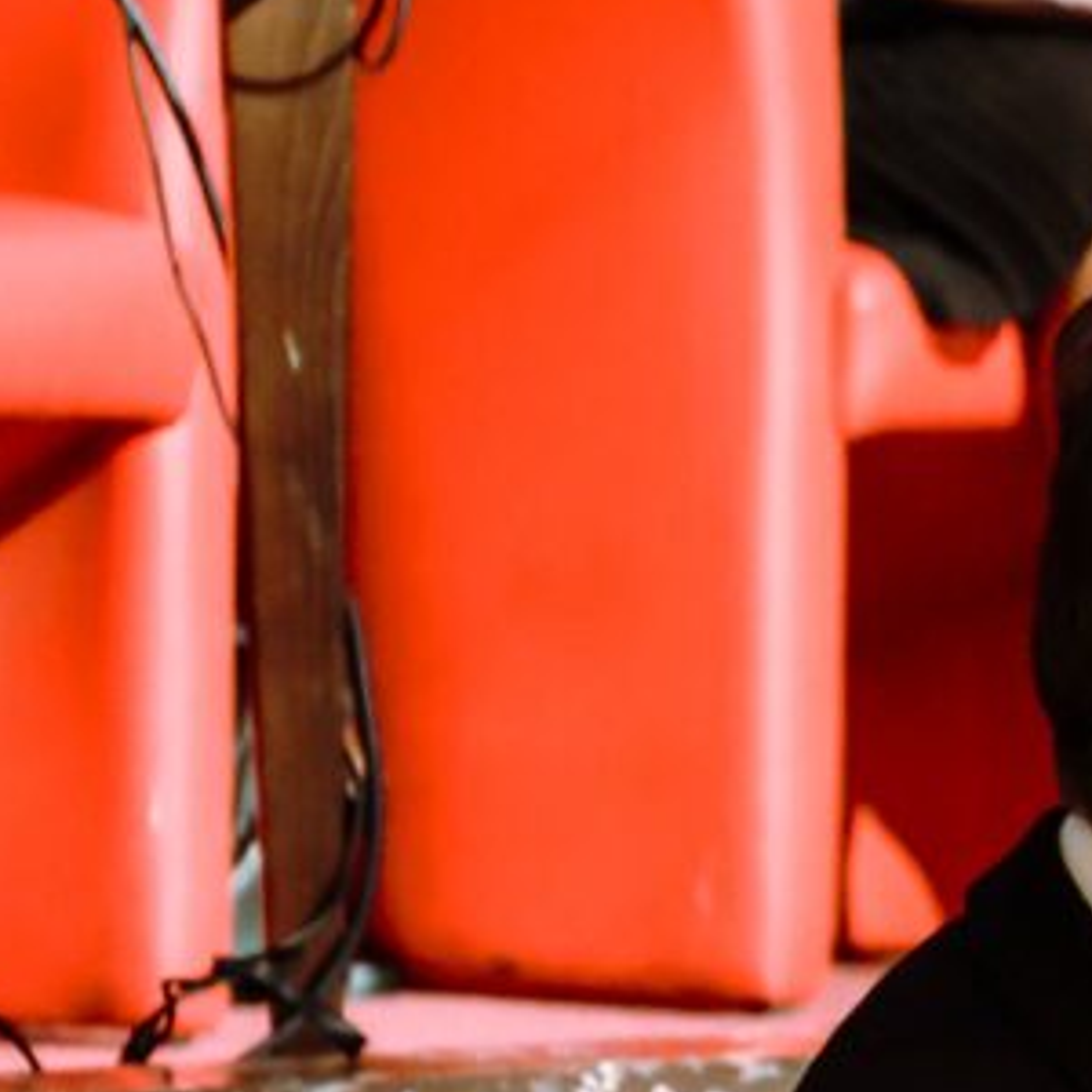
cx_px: 1758
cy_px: 1019
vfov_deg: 5.0
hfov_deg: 5.0
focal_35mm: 347
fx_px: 12385
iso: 2800
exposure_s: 1/30
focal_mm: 80
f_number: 5.3
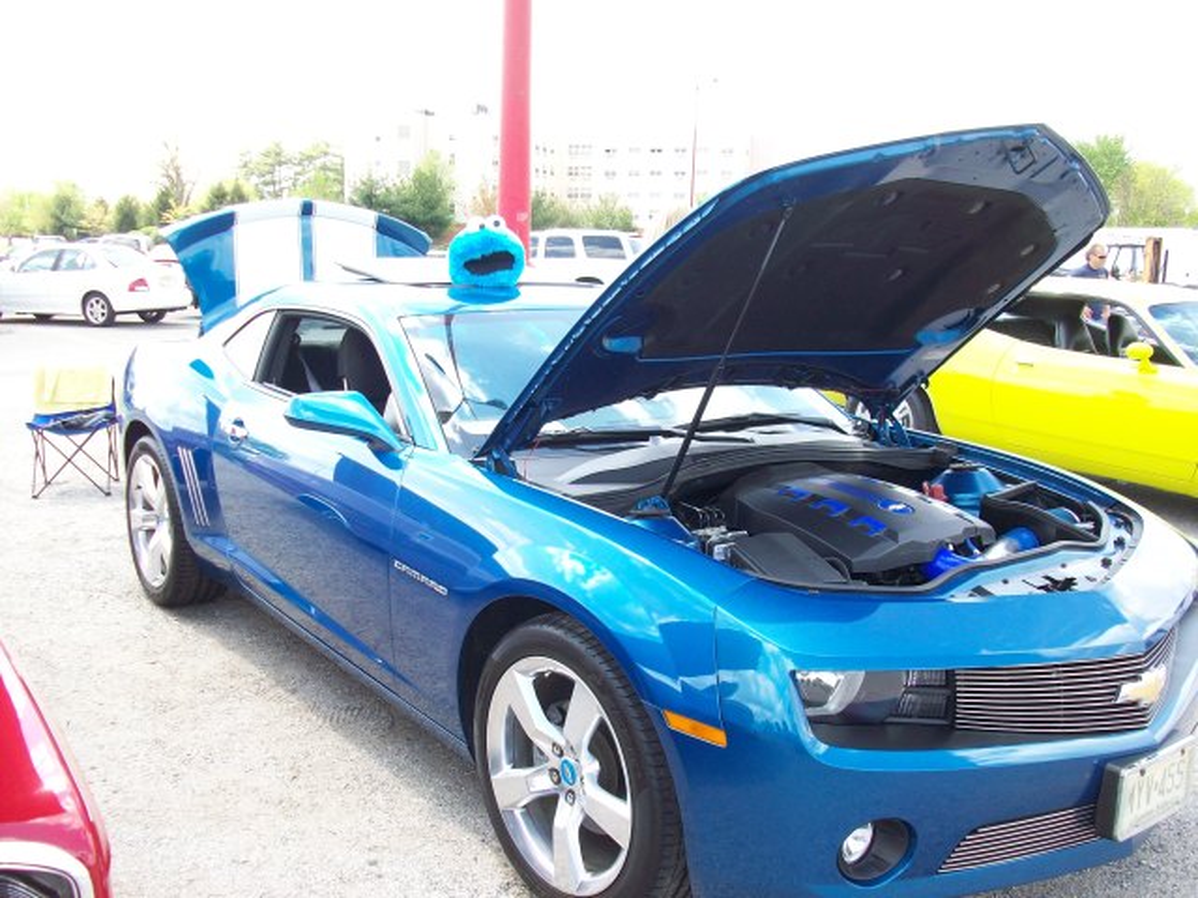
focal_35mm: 34
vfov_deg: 41.8
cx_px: 599
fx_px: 1177
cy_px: 449
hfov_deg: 54.0
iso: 80
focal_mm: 5.7
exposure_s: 1/194
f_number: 2.8
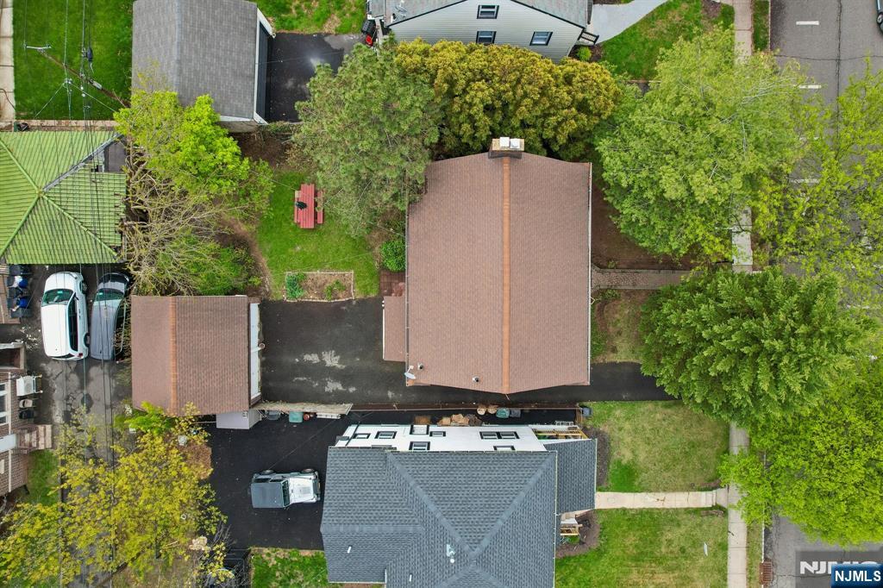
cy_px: 294
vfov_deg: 57.2
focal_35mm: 22
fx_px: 539
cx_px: 442
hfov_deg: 78.6
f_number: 2.8
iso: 100
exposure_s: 1/640
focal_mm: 8.4
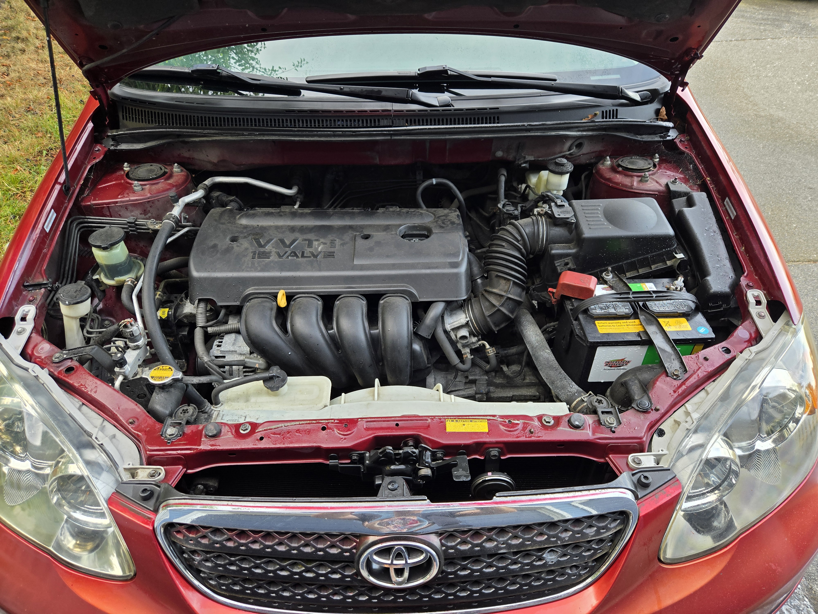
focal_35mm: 23
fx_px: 544
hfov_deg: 73.9
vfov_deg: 58.9
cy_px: 307
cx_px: 409
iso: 100
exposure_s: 1/180
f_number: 1.8
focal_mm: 5.4
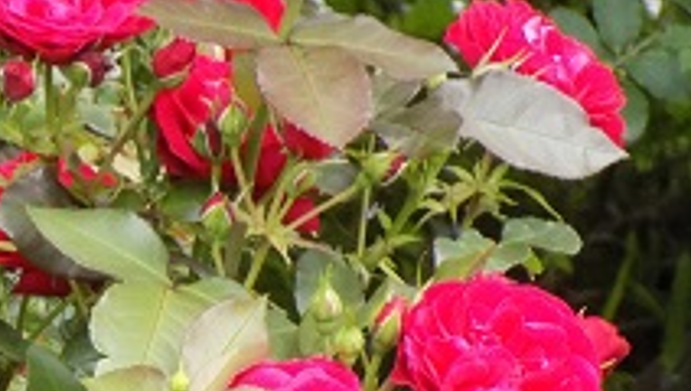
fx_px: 6955
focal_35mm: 379
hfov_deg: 5.7
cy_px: 349
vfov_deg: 3.2
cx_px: 13
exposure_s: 1/8
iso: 400
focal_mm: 27.3
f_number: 5.2
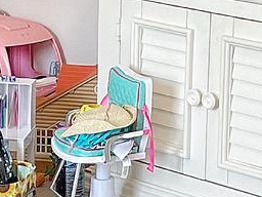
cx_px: 94
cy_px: 113
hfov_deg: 9.5
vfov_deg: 7.1
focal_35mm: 208
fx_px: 1574
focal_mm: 4.2
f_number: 1.6
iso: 80
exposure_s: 1/120
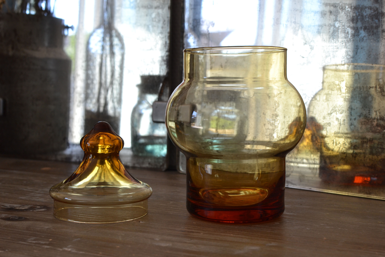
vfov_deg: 25.8
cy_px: 128
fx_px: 561
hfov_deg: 37.9
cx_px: 192
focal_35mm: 52
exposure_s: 1/125
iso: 280
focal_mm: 35
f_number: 5.6
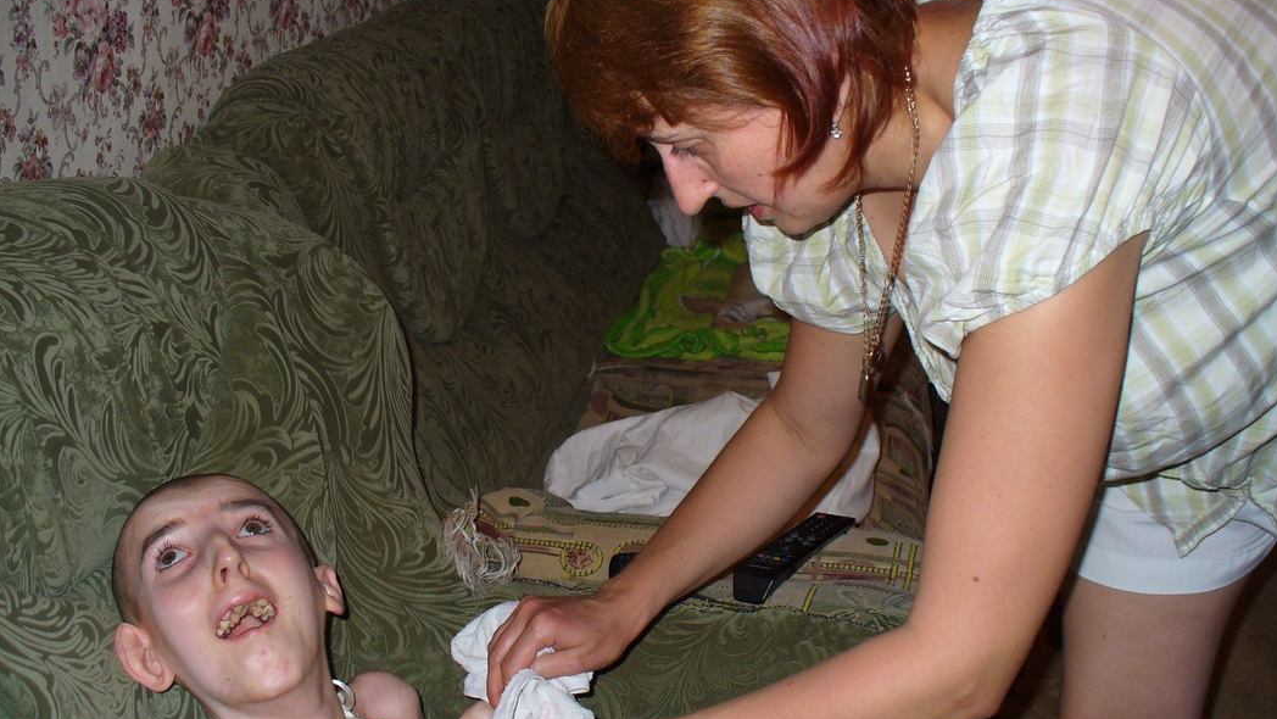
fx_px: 1389
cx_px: 646
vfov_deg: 29.0
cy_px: 381
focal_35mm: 41
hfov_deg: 49.4
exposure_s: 1/60
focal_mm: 6.1
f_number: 2.8
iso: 100
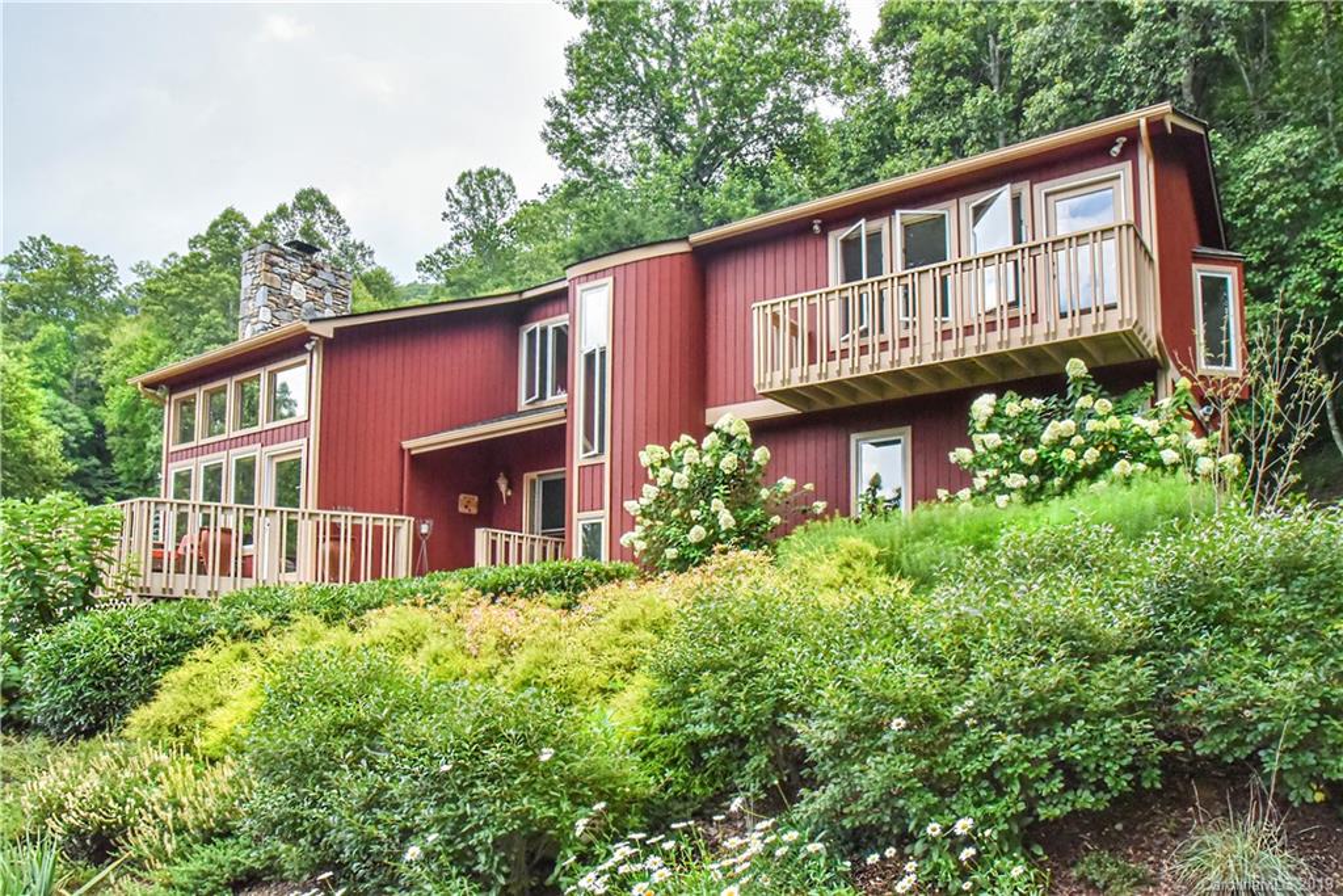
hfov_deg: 73.7
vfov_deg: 53.1
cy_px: 448
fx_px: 895
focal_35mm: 24
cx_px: 672
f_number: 16
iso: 4000
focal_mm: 24
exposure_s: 1/250
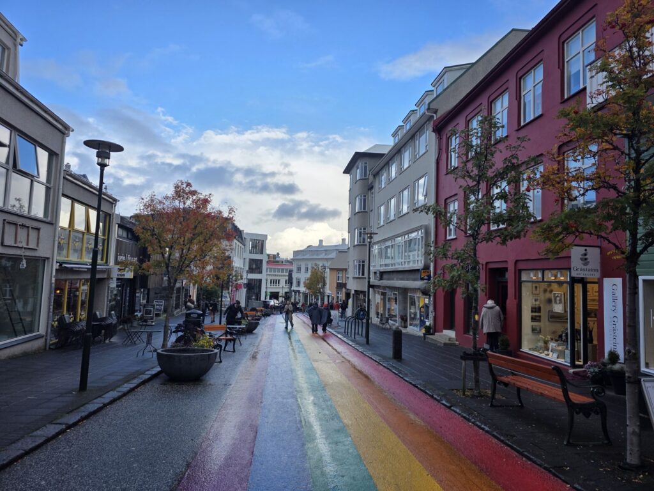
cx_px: 327
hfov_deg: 73.9
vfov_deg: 58.9
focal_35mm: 23
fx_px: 435
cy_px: 246
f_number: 1.7
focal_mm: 6.3
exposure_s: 1/3026
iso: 80
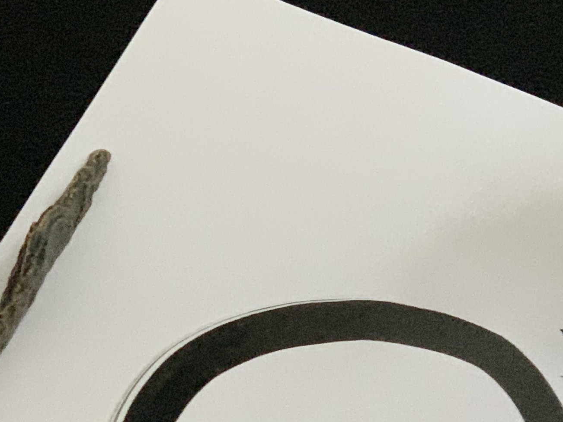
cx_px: 245
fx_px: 2619
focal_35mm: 161
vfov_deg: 9.2
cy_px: 394
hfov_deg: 12.3
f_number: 2.4
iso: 400
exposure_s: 1/52
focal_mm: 6
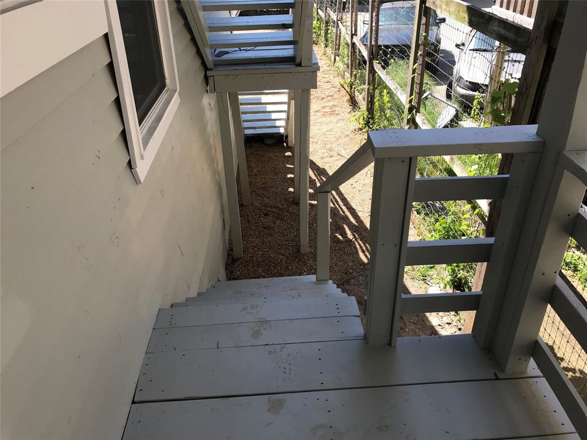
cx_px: 294
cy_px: 220
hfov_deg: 63.4
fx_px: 475
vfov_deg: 49.7
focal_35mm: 28
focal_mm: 3.99
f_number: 1.8
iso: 20
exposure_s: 1/638
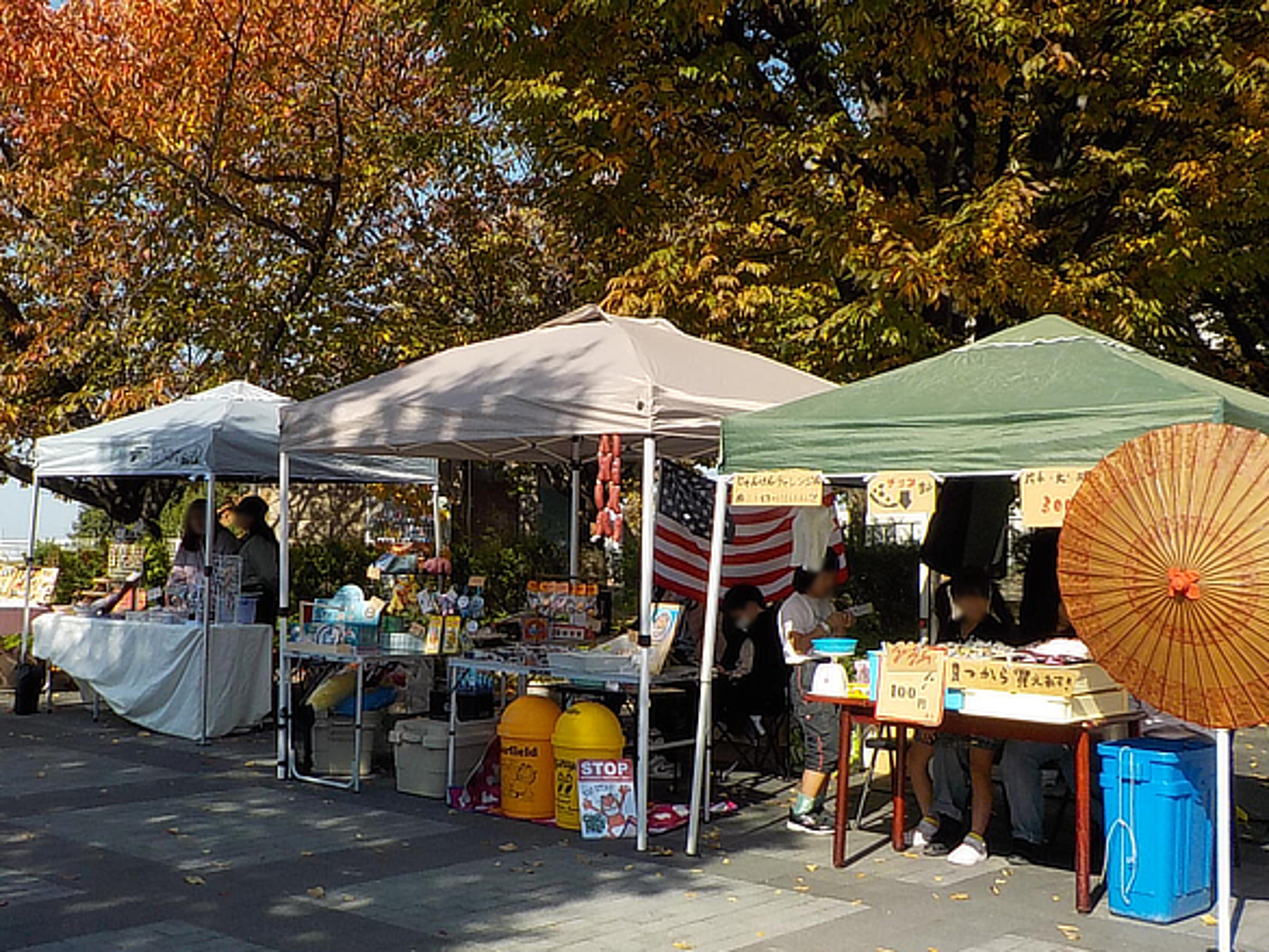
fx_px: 1503
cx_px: 477
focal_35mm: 41
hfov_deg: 45.4
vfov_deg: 35.1
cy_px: 473
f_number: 3.3
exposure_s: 1/1000
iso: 125
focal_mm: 4.1
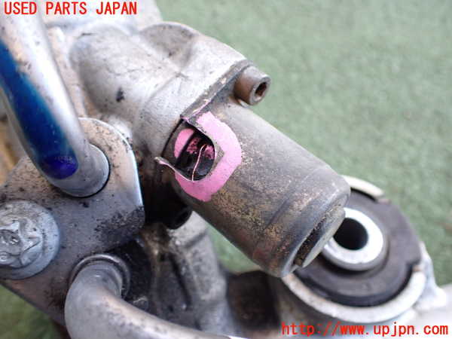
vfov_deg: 46.8
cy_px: 170
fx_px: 392
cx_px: 226
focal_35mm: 30
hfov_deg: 60.0
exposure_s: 1/125
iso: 400
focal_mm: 5.4
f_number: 2.3
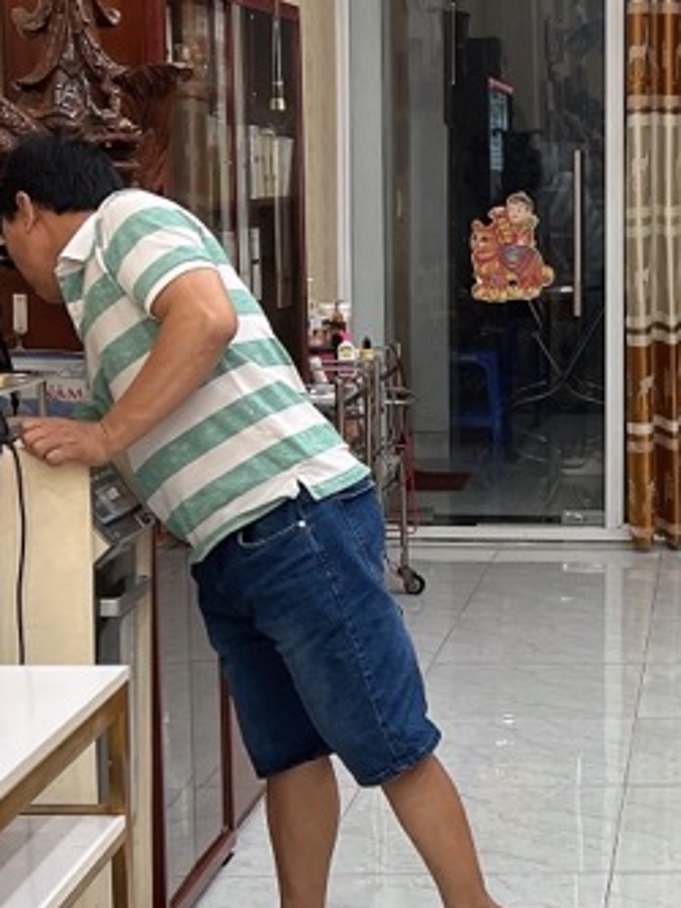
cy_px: 521
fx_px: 2097
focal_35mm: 80
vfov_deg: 24.4
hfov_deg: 17.2
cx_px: 910
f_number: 1.5
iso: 125
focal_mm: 5.7
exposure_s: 1/100
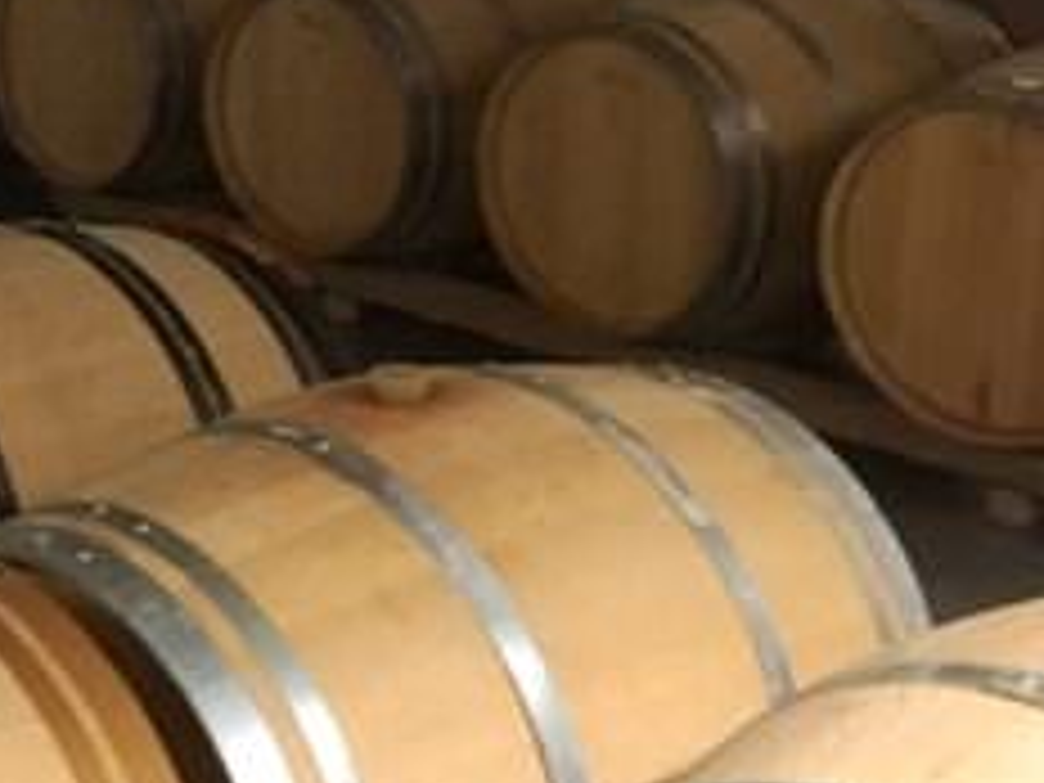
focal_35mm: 96
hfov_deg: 18.9
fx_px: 2895
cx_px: -320
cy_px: -122
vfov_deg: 14.9
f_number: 2.2
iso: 320
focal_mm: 4.15
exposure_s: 1/17
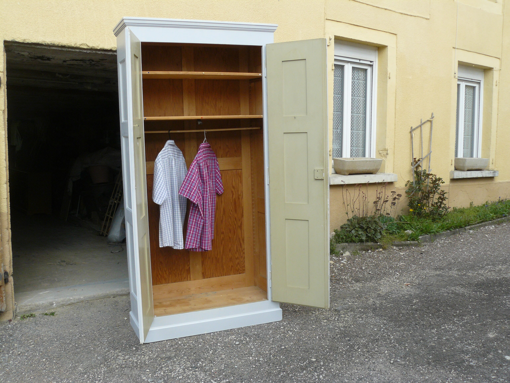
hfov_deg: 51.4
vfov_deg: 39.7
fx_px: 530
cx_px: 255
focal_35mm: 36
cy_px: 192
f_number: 5
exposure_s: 1/200
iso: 100
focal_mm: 6
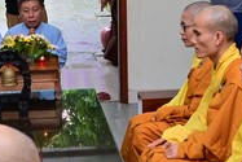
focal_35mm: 104
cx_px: 28
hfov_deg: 19.3
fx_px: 700
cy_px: 104
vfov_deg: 13.2
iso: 800
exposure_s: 1/200
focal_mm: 30
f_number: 5.6
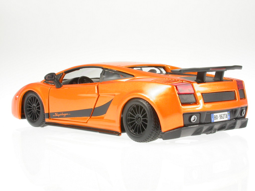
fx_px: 619
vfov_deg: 17.6
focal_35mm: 84
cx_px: 128
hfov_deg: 23.3
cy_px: 96
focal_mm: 17.5
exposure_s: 1/5.8
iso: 100
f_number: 10.3
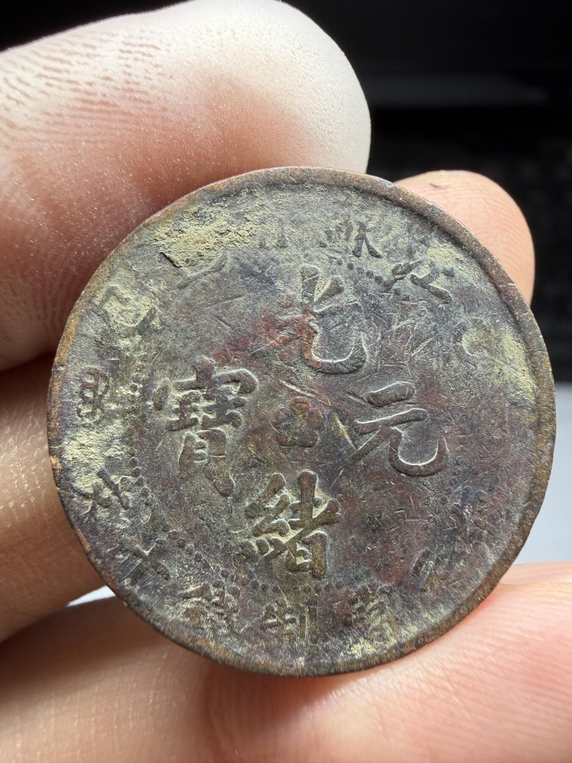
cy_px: 382
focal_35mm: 26
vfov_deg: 67.3
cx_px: 286
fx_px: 573
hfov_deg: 53.1
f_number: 2.2
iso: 80
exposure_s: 1/121
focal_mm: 2.22
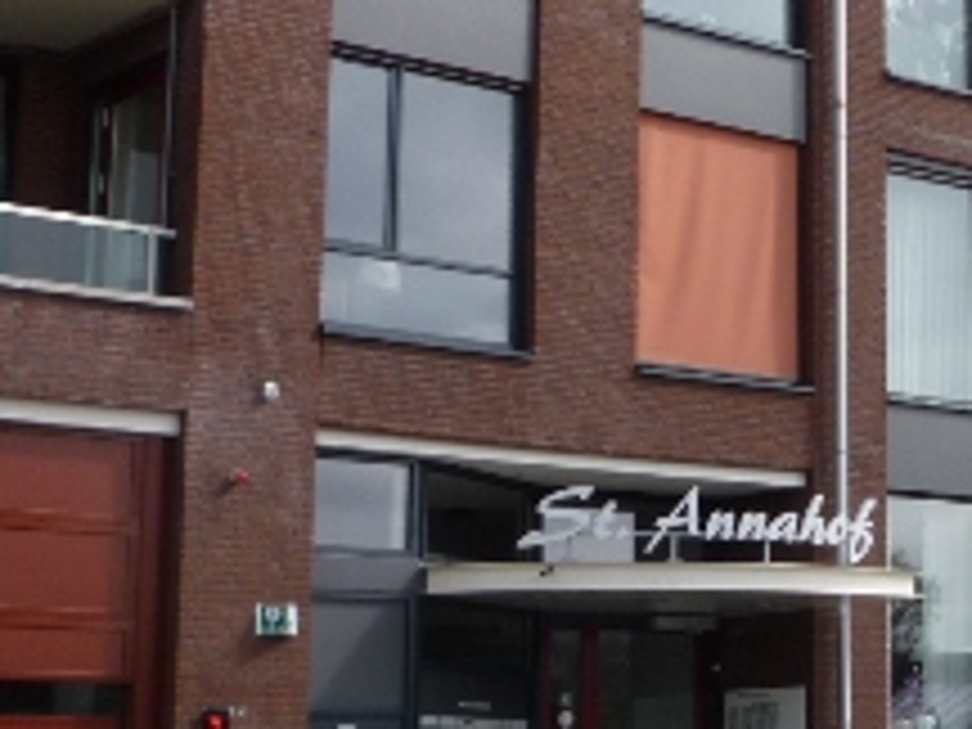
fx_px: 2415
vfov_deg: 17.2
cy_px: 320
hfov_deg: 21.1
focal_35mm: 86
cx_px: 1184
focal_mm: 5.2
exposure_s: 1/500
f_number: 3.5
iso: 80
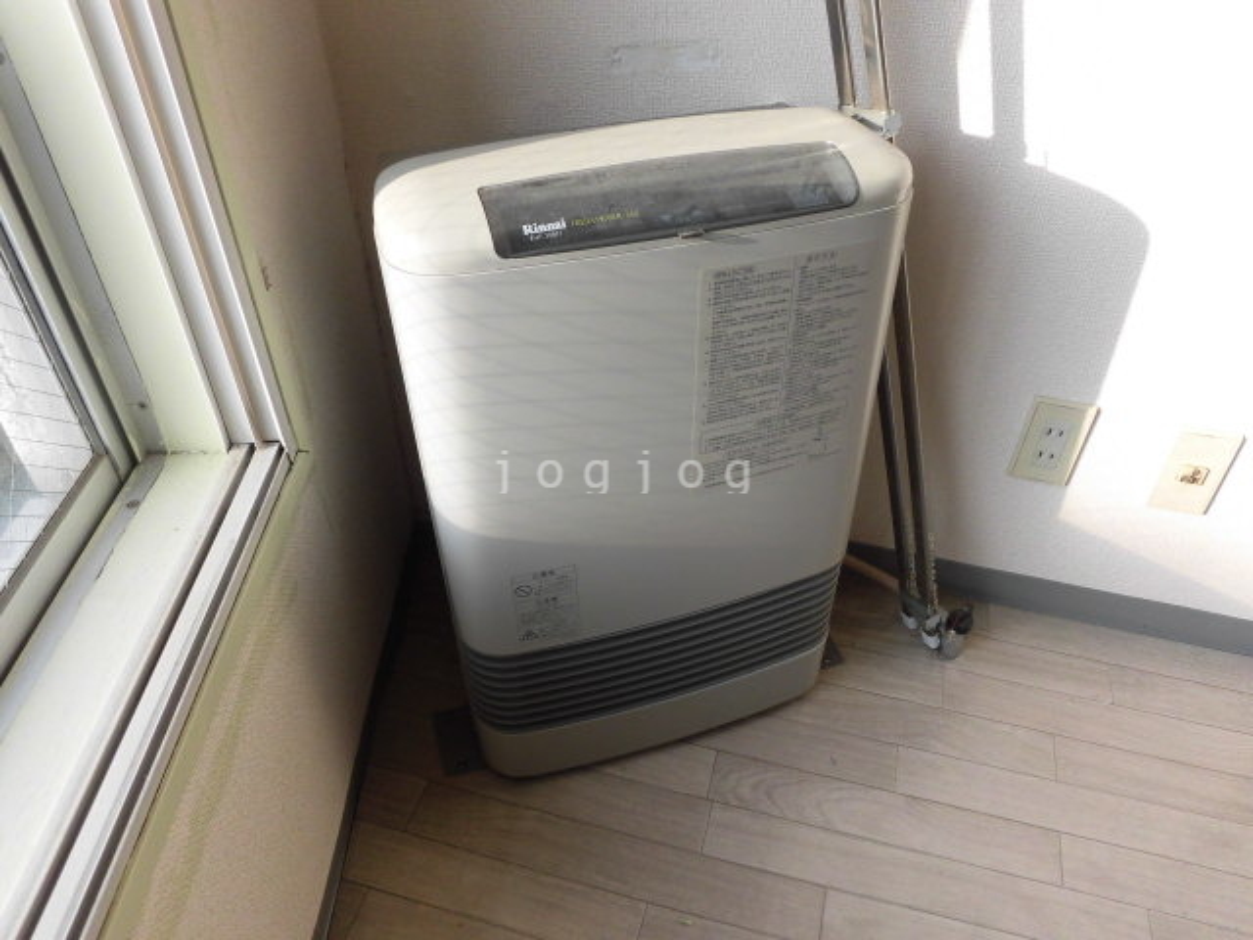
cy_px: 470
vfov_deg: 56.8
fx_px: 869
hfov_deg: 71.6
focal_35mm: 24
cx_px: 626
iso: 100
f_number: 3.1
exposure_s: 1/320
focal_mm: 4.3
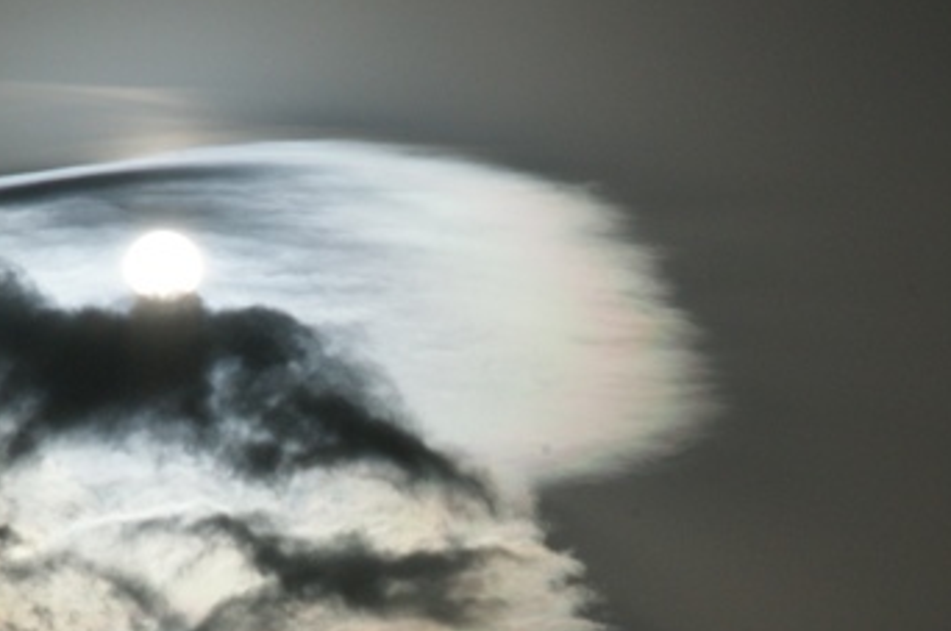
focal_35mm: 281
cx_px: 453
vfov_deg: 4.9
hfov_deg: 7.3
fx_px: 7413
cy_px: 550
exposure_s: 1/4000
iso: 200
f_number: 32
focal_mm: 80
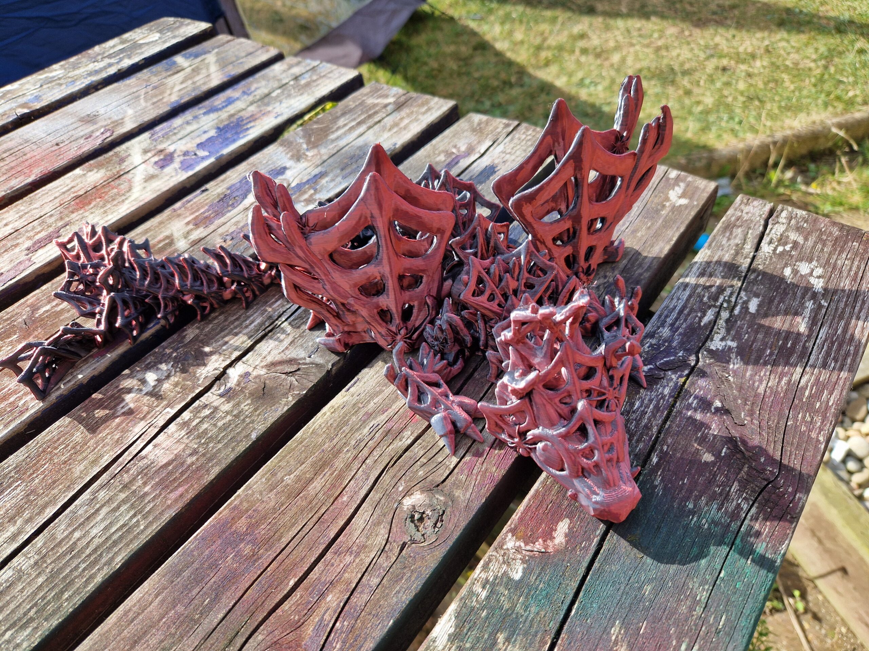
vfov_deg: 58.9
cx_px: 434
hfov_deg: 73.9
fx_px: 577
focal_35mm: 23
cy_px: 326
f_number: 1.8
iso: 50
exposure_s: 1/568
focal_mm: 5.4
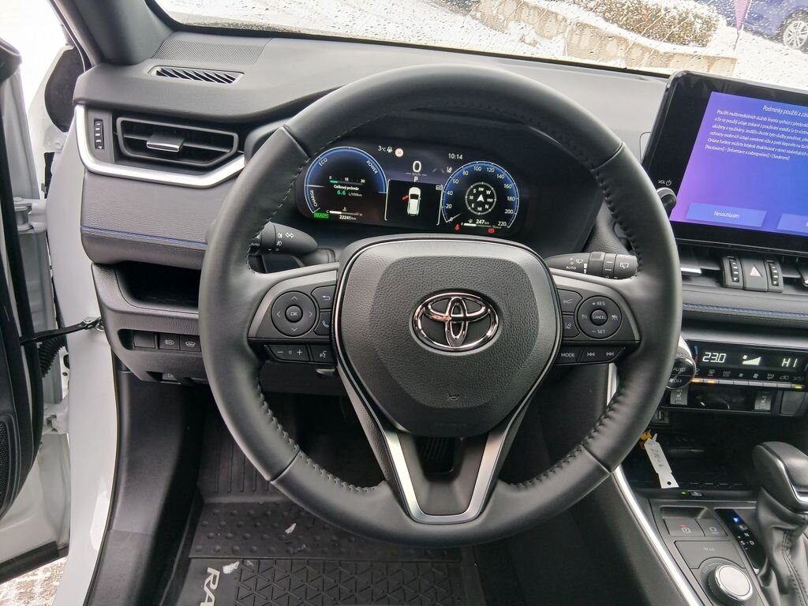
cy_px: 303
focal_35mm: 26
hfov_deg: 67.3
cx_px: 404
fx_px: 607
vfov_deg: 53.1
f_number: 1.8
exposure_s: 1/50
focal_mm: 3.98
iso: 125
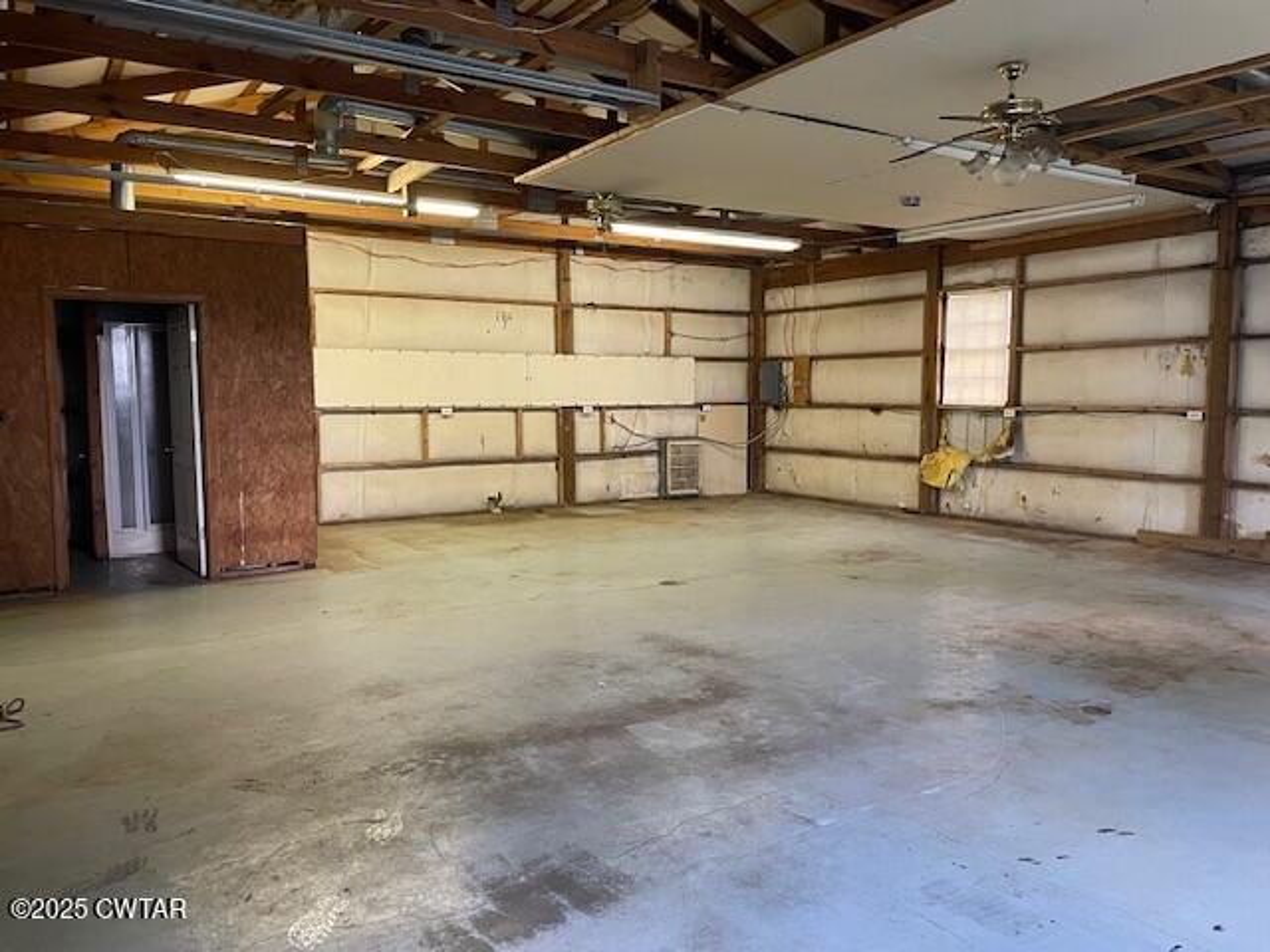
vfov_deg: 53.1
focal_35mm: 26
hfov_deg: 67.3
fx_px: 954
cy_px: 476
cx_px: 635
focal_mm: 4.2
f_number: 1.6
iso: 320
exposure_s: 1/60
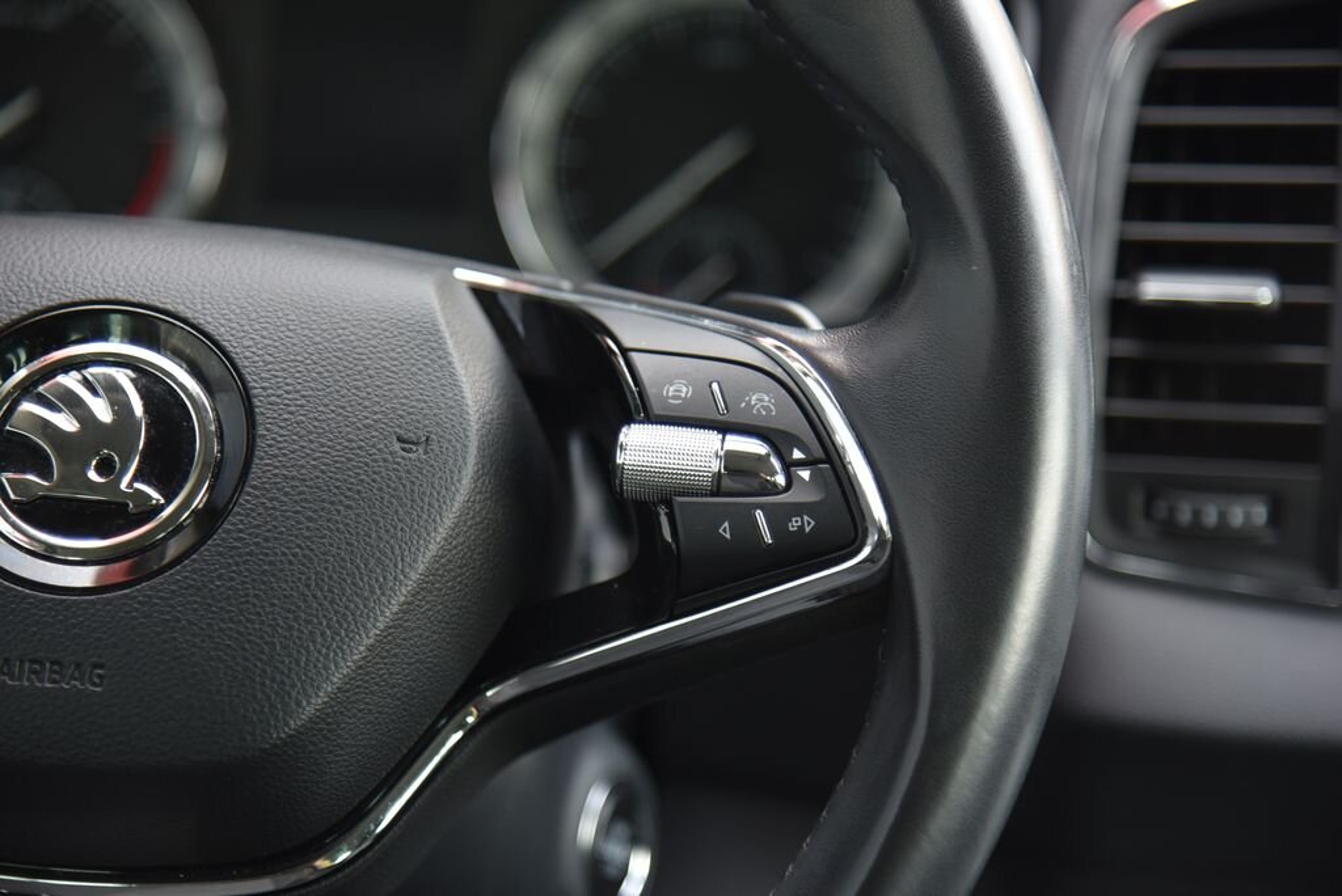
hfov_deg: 17.1
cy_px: 448
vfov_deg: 11.4
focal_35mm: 120
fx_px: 4476
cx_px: 671
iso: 500
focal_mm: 120
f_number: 4
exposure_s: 1/60
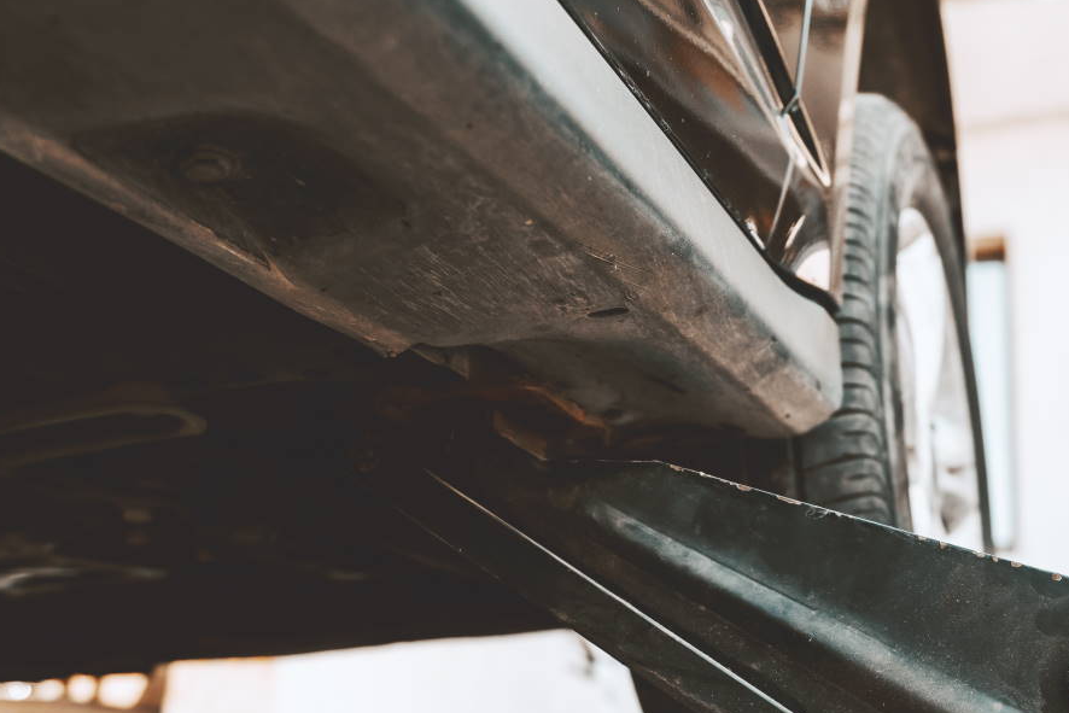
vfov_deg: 25.7
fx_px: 1544
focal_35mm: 52
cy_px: 516
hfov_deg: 38.0
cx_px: 662
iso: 200
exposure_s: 1/320
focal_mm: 24
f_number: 2.8
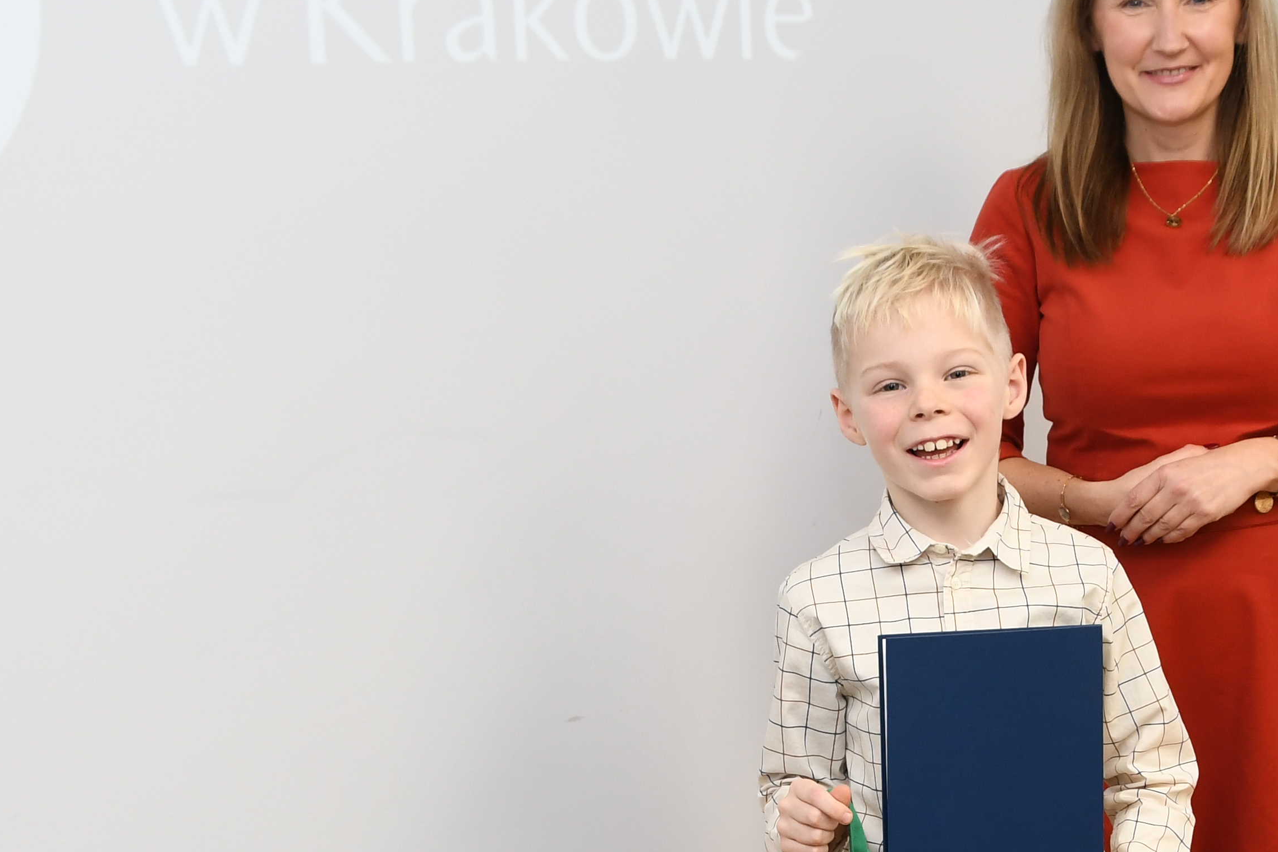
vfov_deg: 20.3
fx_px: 2343
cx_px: 945
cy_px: 705
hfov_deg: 30.1
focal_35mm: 66
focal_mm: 18
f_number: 5.6
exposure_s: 1/80
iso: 640
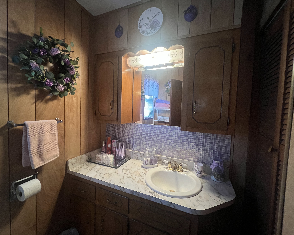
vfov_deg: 88.0
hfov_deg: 100.7
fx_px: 122
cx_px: 148
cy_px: 115
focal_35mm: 14
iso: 640
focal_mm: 1.57
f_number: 1.8
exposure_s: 1/60
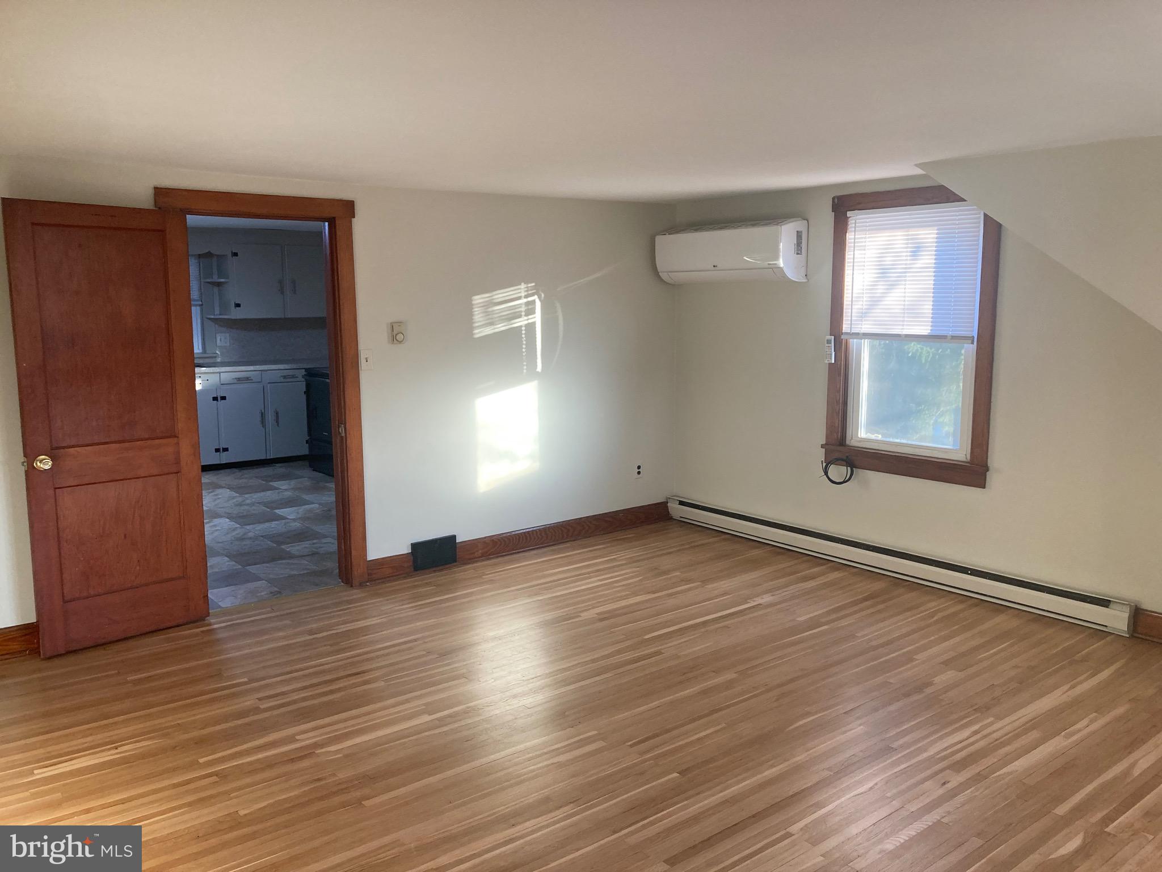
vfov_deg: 49.7
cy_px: 436
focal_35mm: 28
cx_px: 581
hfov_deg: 63.4
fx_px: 940
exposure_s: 1/77
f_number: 1.8
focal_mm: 3.99
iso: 80
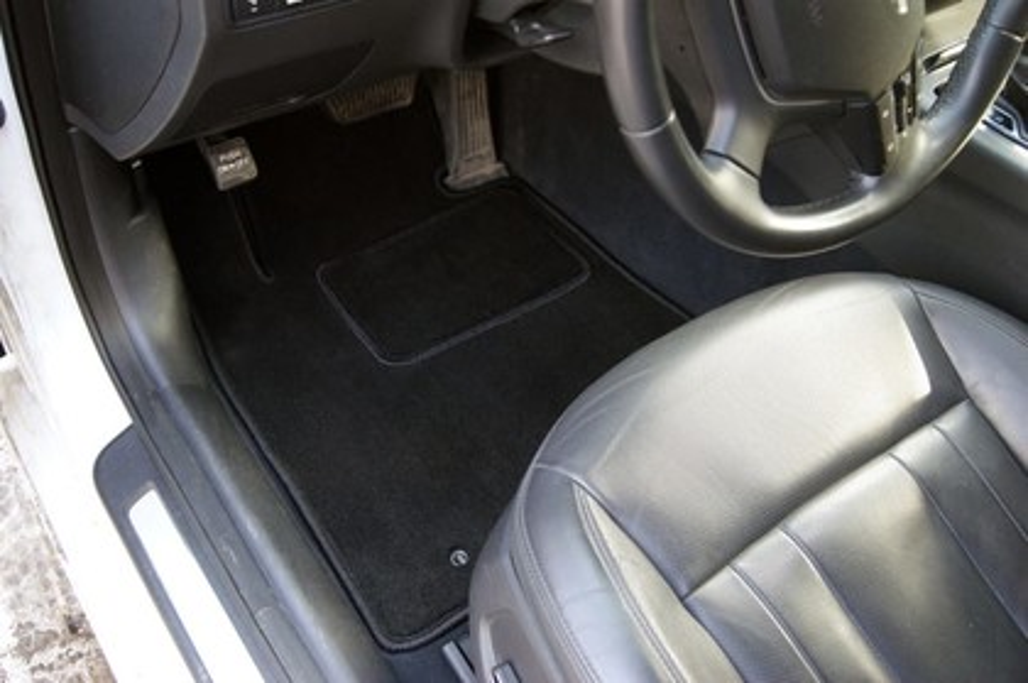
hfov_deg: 53.2
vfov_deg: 36.8
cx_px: 514
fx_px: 1027
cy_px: 342
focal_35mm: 36
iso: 400
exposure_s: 1/30
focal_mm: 24
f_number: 4
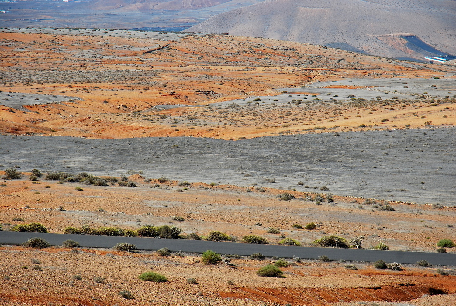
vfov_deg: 10.8
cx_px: 228
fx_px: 1618
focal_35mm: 128
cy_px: 153
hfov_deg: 16.0
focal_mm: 85
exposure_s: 1/400
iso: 100
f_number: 7.1
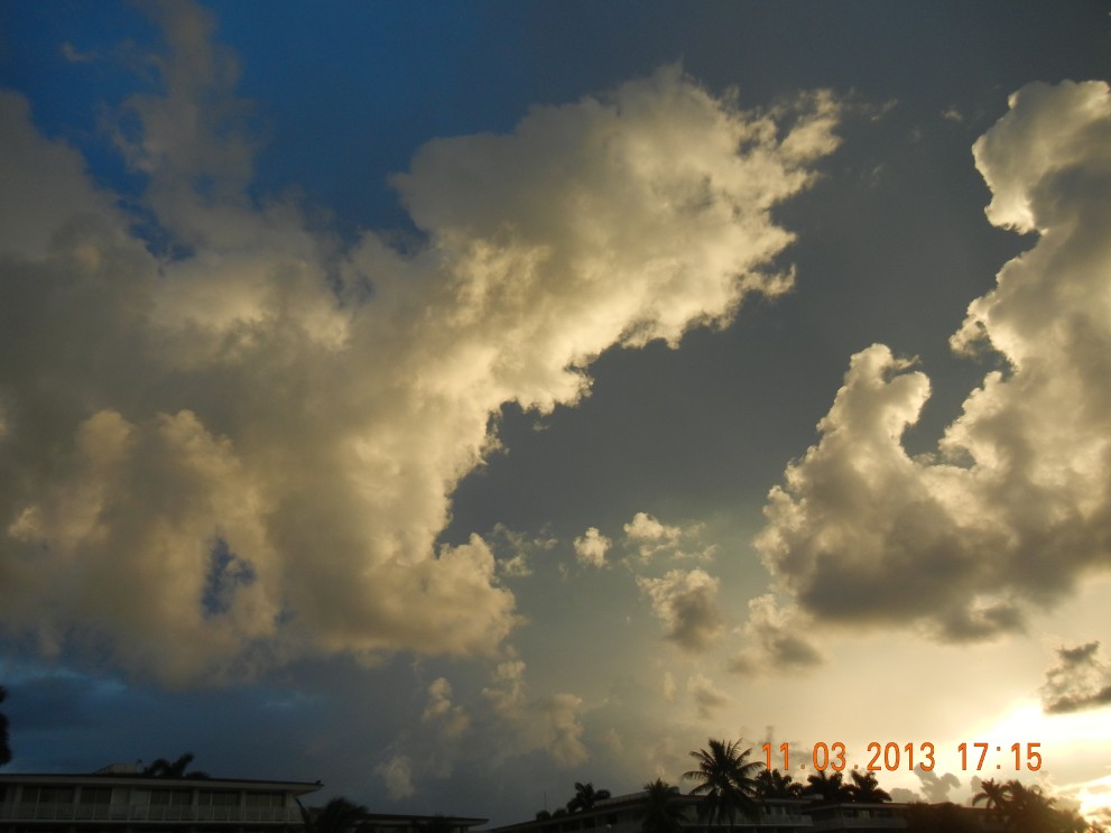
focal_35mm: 31
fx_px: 995
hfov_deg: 58.3
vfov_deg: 45.4
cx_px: 538
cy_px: 416
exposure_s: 1/791
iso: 160
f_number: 3.5
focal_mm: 5.4
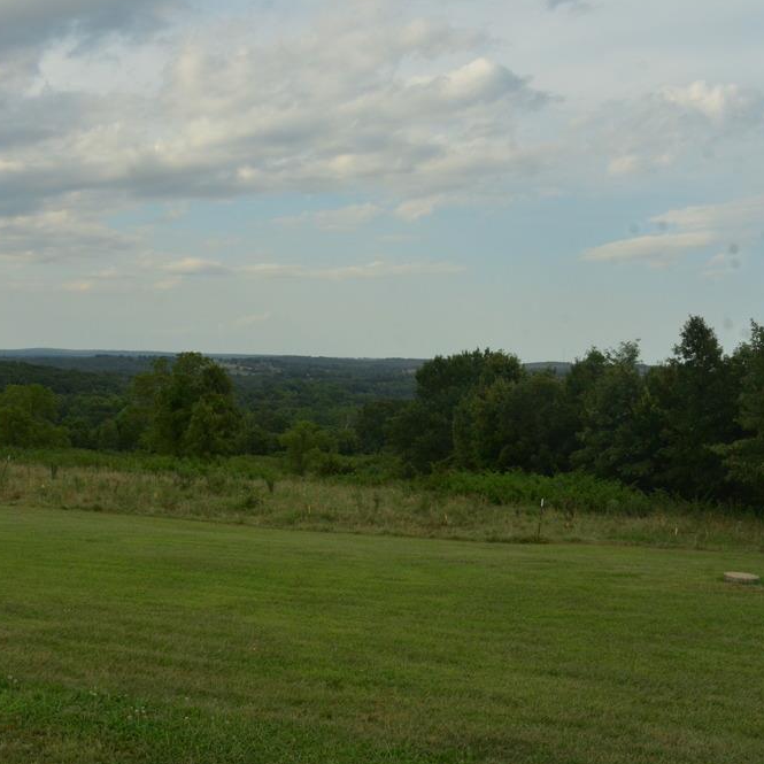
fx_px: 1174
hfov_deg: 35.8
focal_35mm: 47
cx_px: 264
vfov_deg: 36.1
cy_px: 379
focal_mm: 24
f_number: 13
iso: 800
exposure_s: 1/640
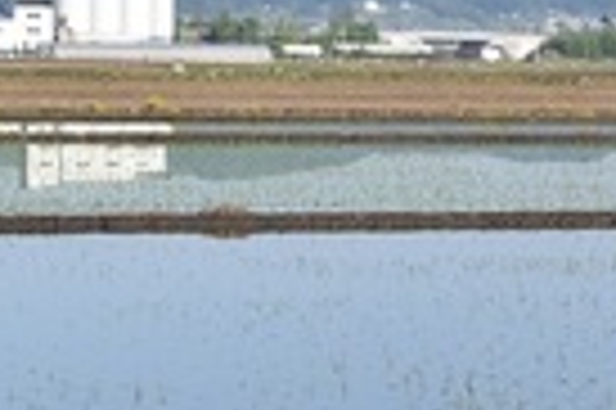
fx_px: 3880
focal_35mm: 227
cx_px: 818
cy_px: 293
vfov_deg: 6.0
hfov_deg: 8.9
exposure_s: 1/500
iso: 400
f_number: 11
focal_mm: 46
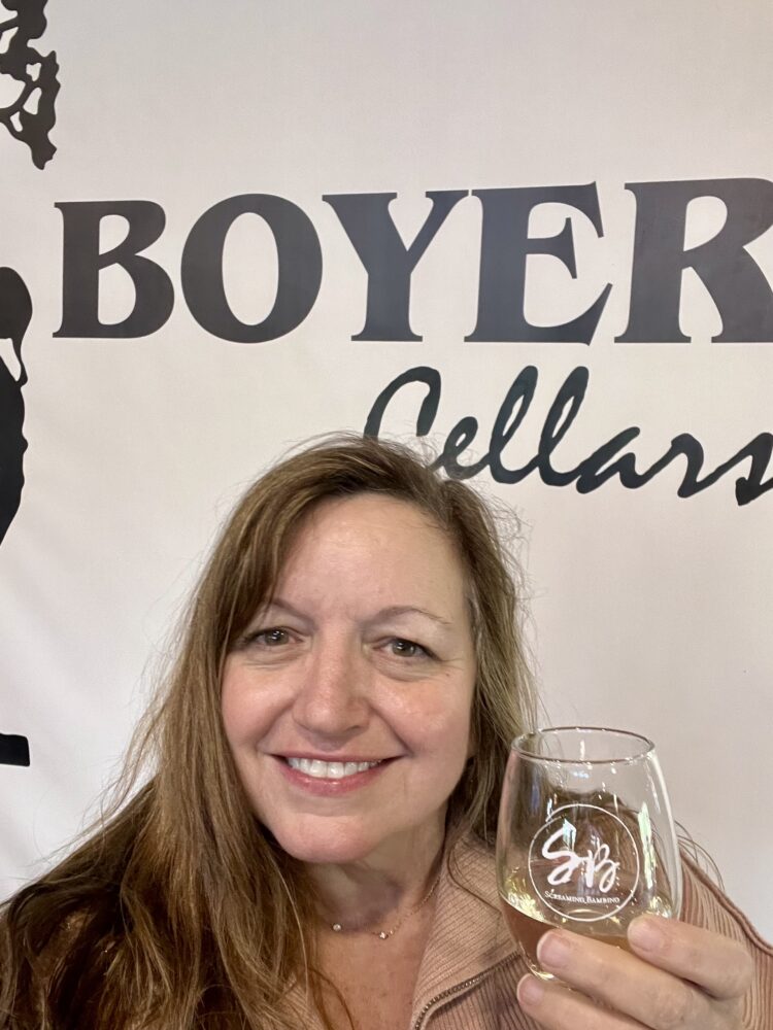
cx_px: 386
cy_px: 515
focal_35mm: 30
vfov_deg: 60.0
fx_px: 893
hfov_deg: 46.8
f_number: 2.2
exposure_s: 1/60
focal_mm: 2.71
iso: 320
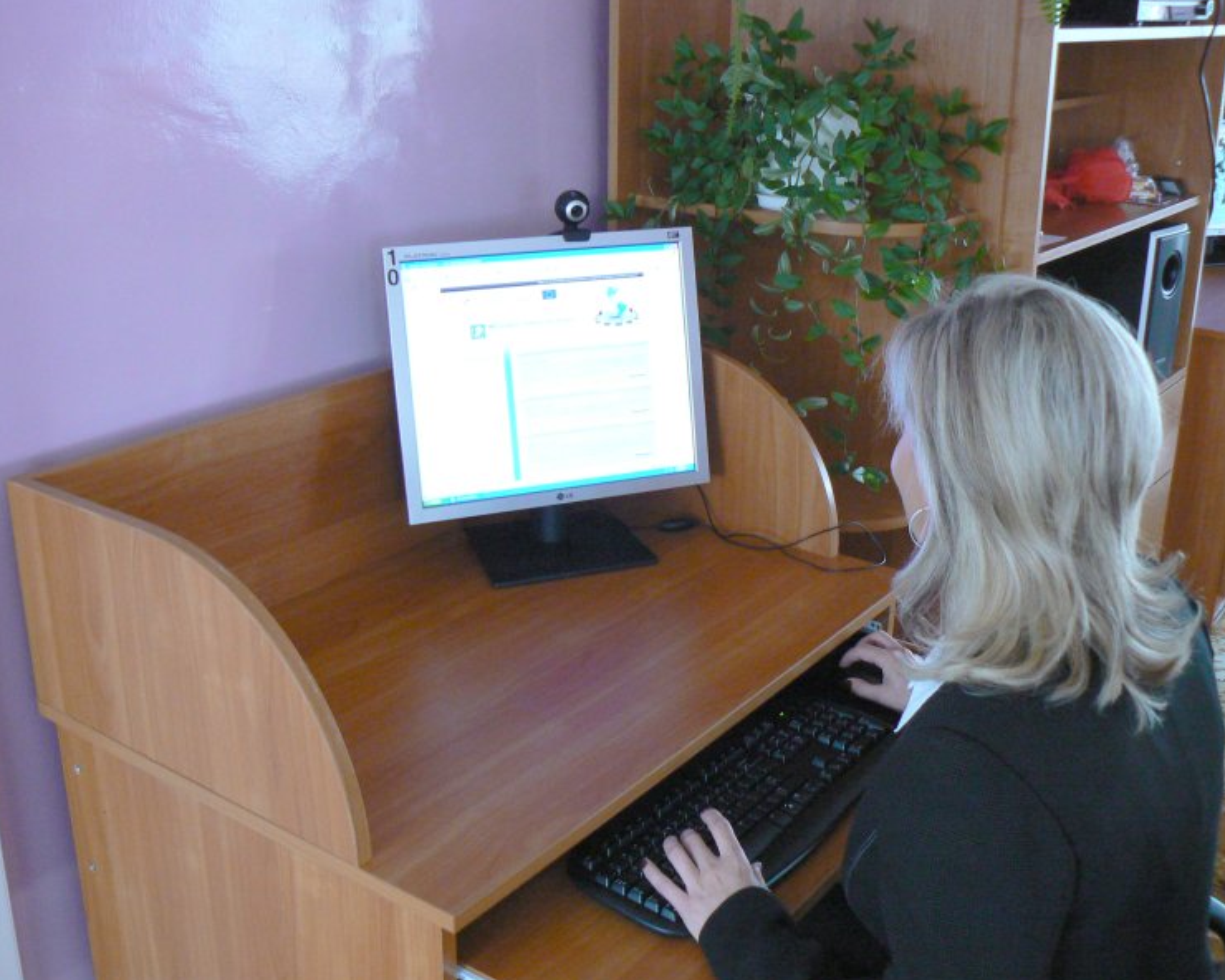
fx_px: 1378
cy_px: 493
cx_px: 622
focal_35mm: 38
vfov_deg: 39.2
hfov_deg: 47.9
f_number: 2.8
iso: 200
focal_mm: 6
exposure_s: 1/20
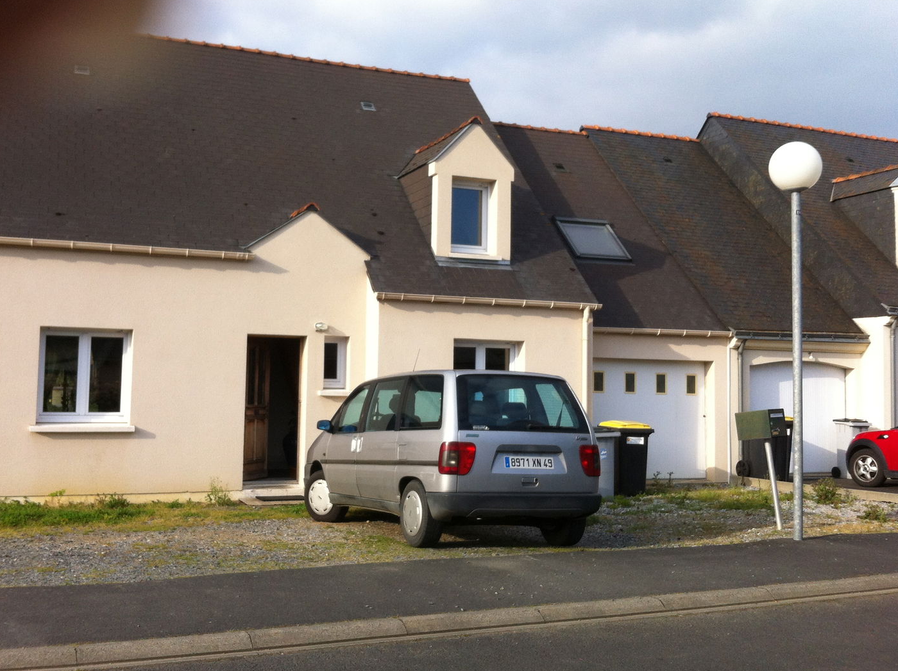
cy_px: 318
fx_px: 1036
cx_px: 387
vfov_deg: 35.9
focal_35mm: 40
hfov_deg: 46.7
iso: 80
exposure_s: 1/718
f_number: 2.8
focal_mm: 3.85
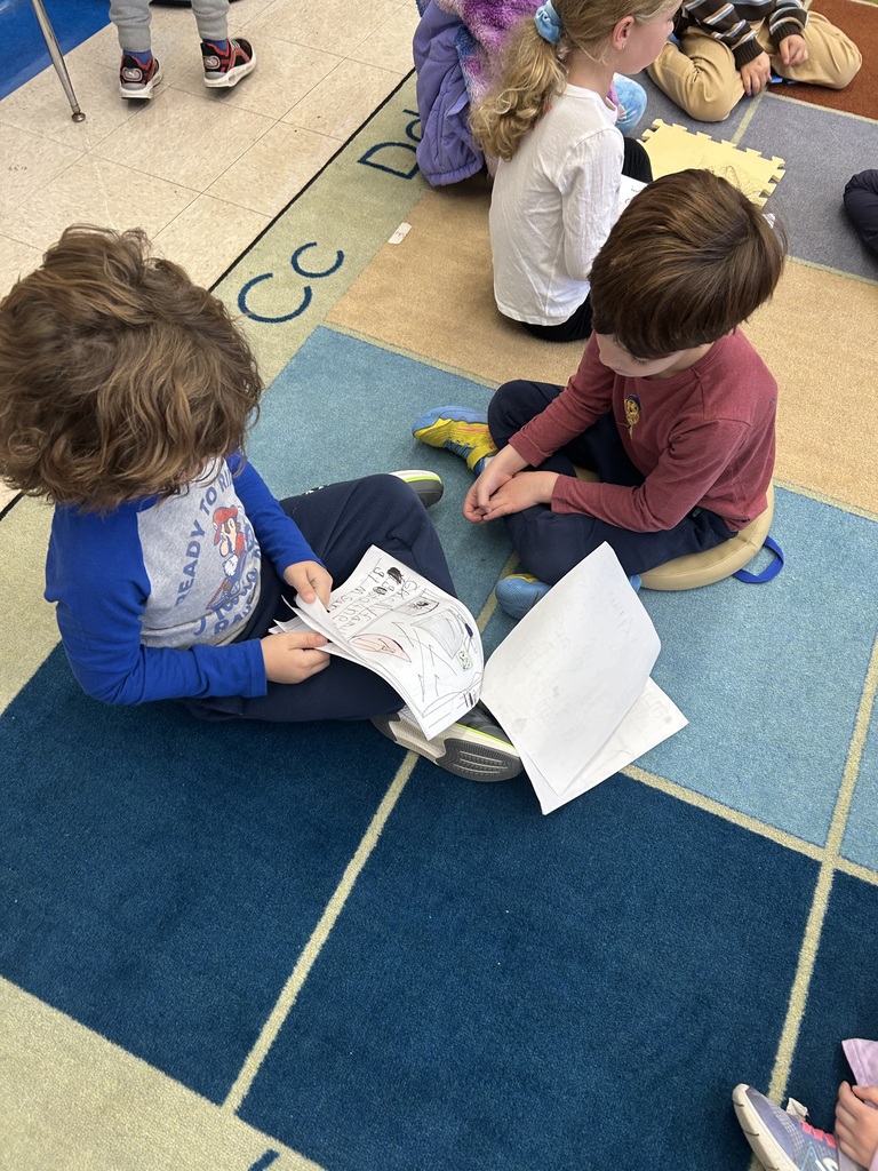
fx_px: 879
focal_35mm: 26
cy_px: 586
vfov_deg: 67.3
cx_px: 439
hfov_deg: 53.1
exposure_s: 1/60
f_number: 1.5
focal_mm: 5.7
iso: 100
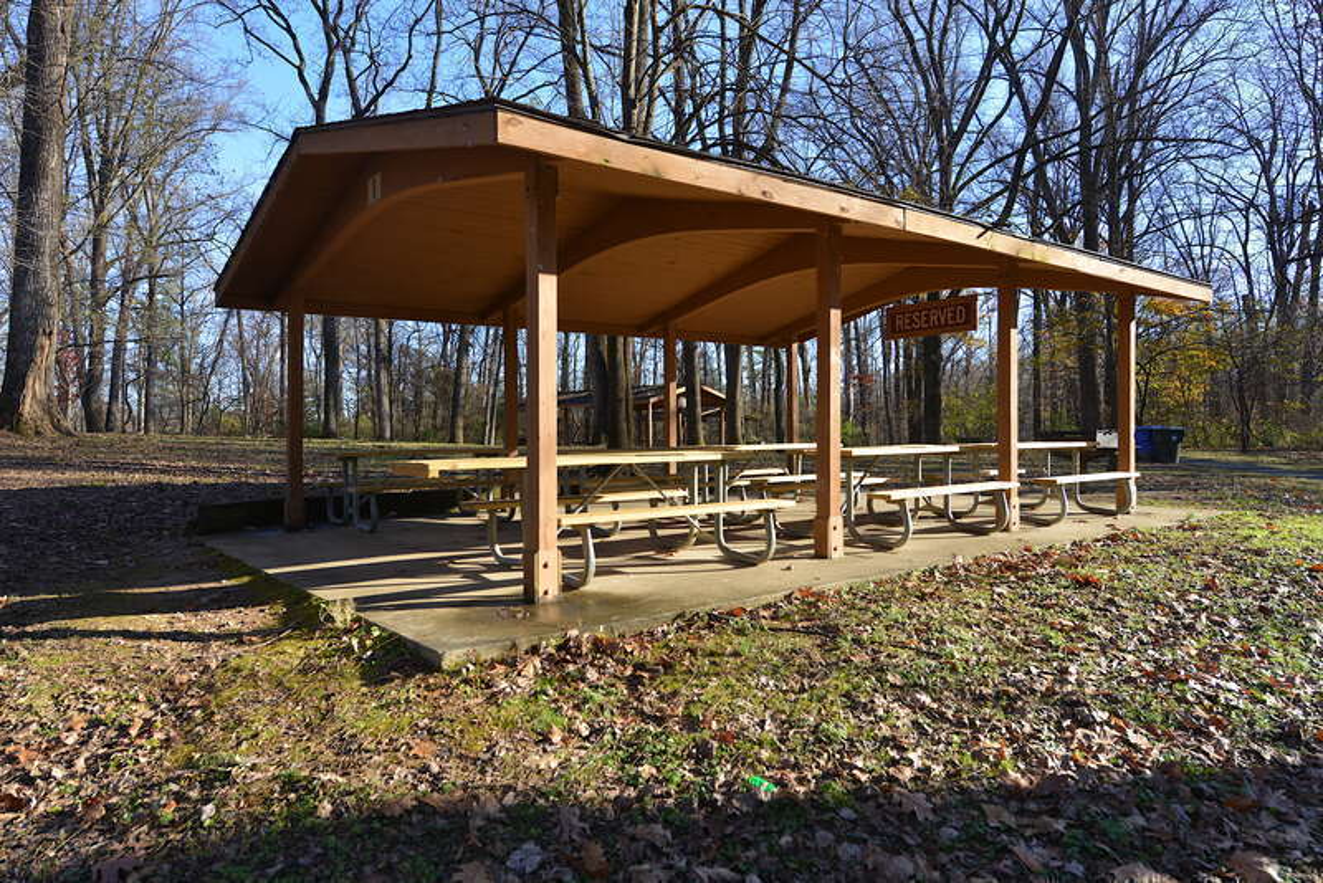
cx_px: 662
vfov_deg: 55.1
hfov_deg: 76.1
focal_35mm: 23
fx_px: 846
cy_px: 442
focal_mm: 23
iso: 200
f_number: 7.1
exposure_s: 1/200
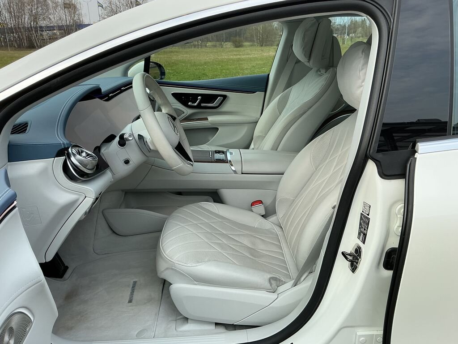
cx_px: 229
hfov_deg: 61.7
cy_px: 172
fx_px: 384
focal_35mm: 29
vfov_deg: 48.2
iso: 25
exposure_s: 1/568
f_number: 1.8
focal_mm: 3
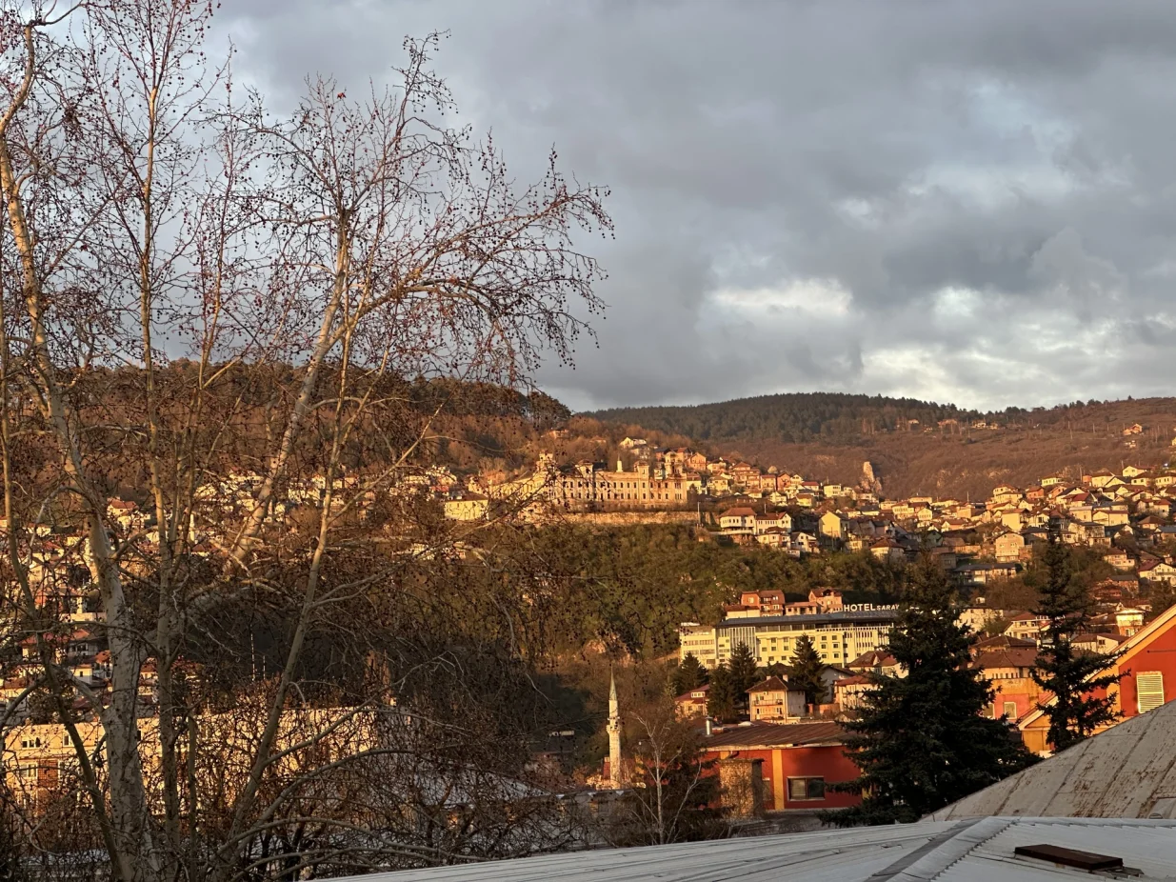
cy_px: 441
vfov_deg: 19.1
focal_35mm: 77
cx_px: 588
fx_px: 2616
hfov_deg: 25.3
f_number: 2.8
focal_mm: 9
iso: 100
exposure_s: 1/99
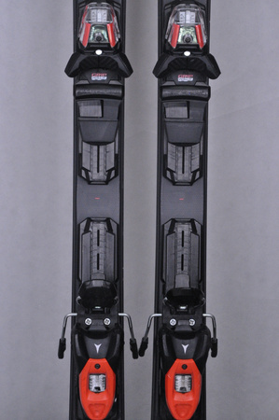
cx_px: 140
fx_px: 1153
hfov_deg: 13.8
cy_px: 210
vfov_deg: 20.6
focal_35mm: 99
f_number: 9.5
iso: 3200
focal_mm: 66
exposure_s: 1/125
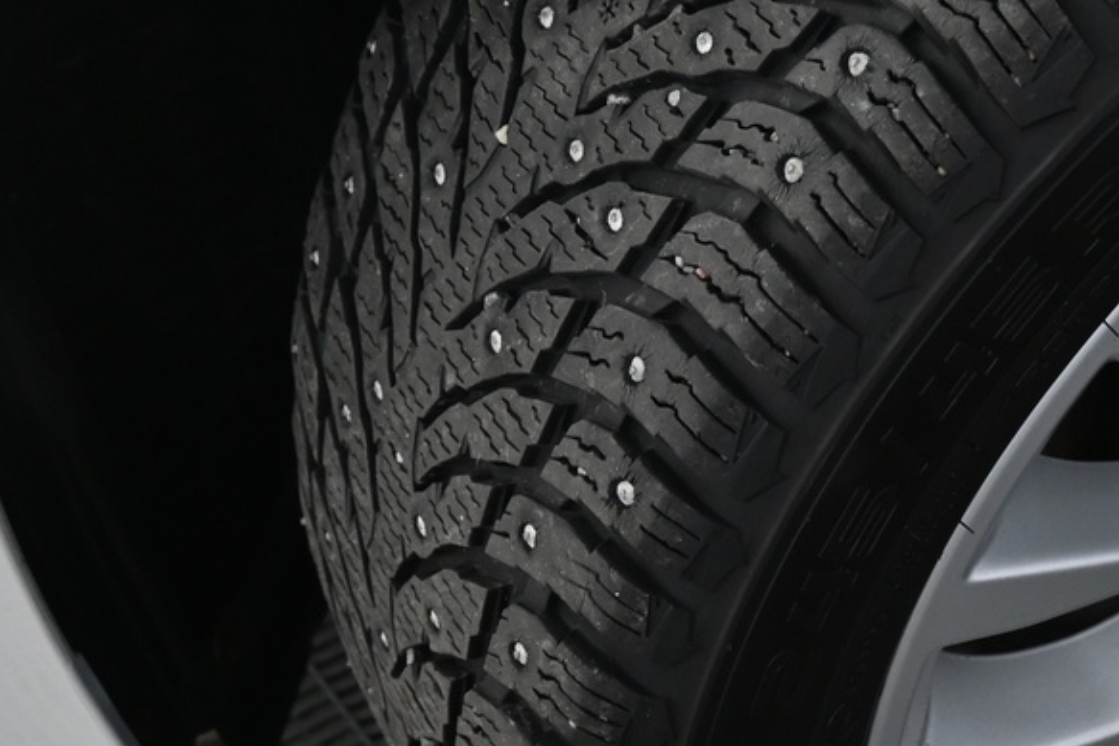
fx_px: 2332
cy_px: 351
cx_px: 1365
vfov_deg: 18.2
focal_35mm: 75
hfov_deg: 24.3
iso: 500
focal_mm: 18
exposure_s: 1/50
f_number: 3.5
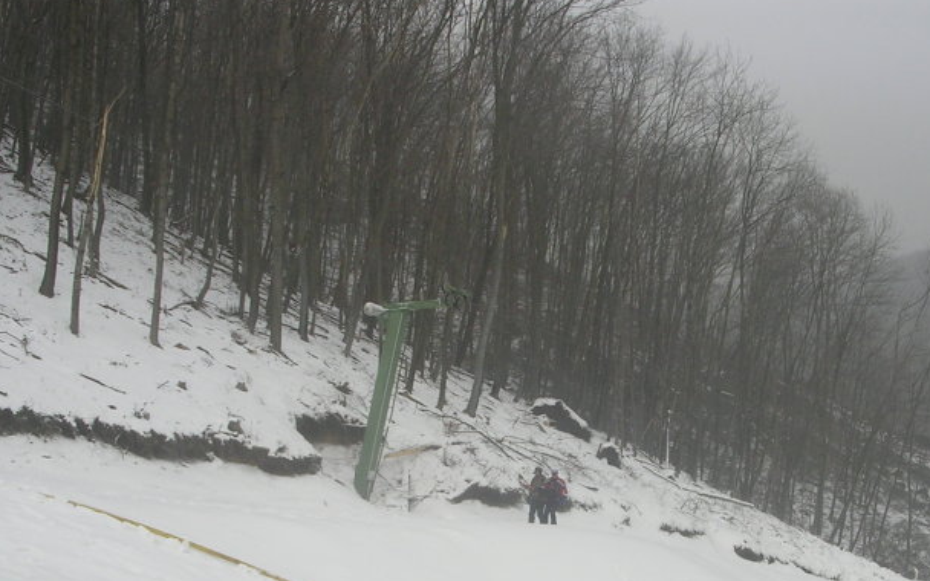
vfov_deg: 24.1
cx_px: 535
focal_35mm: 53
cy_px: 450
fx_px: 1343
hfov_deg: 38.1
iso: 50
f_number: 5.6
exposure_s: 1/200
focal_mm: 5.8
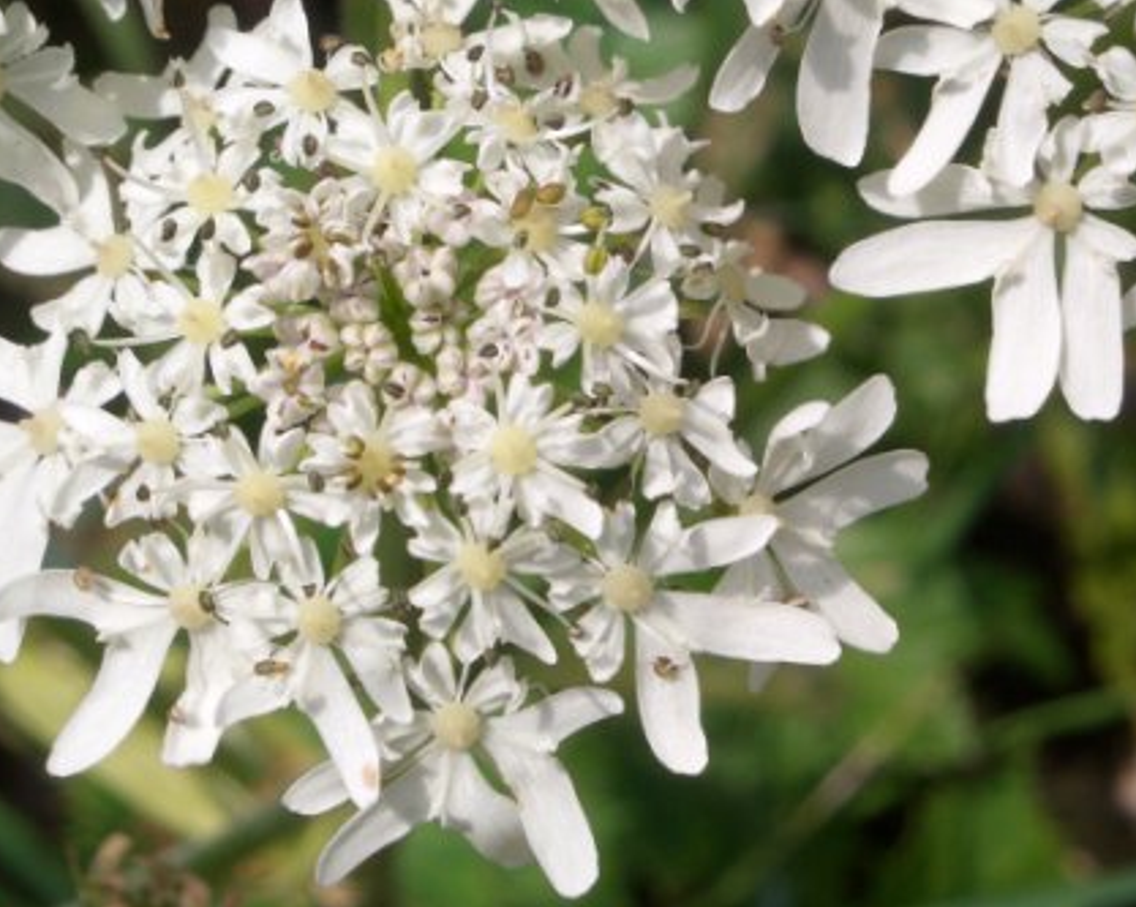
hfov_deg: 18.0
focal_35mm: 107
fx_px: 3595
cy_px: 452
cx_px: 537
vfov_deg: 14.4
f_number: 6.6
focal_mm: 13.5
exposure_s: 1/320
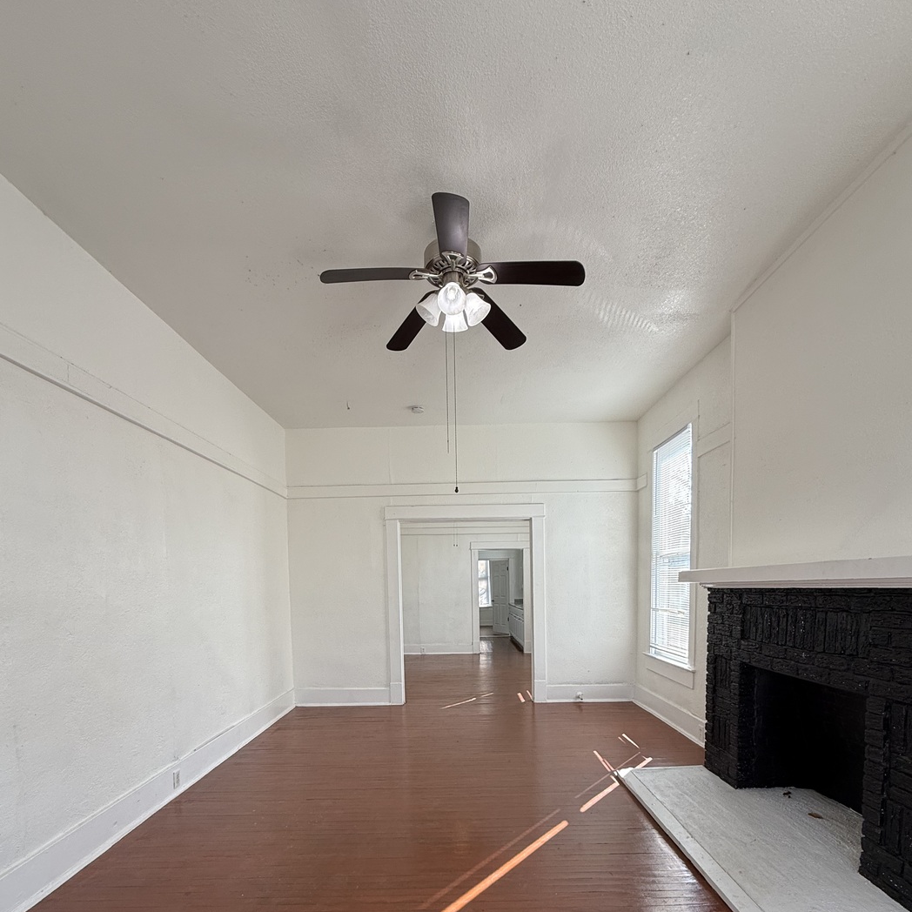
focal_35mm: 17
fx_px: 507
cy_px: 624
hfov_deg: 84.0
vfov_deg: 80.5
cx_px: 456
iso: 64
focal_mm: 2.22
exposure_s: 1/124
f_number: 2.2
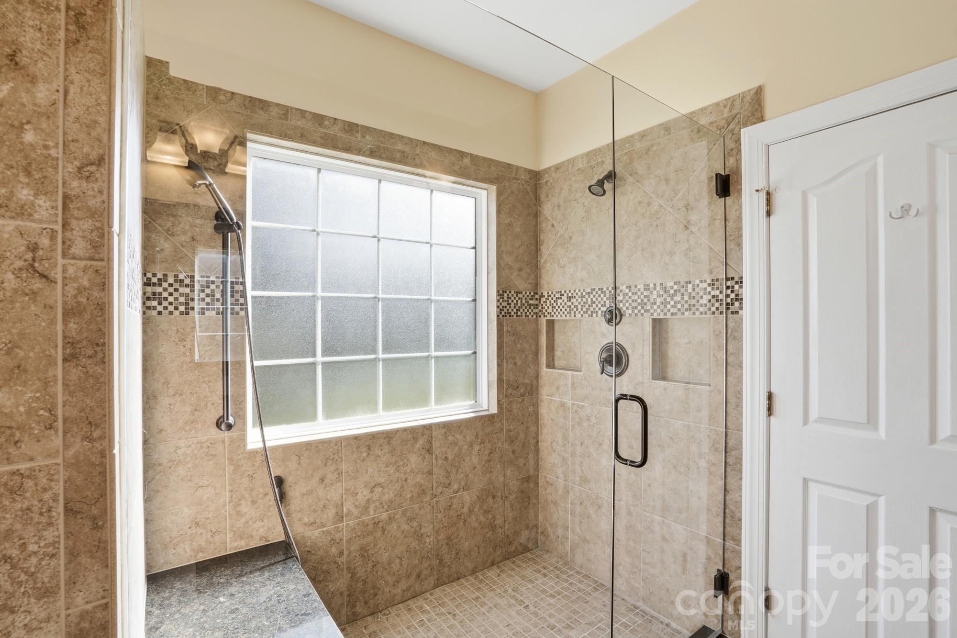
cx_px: 478
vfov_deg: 73.7
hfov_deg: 96.7
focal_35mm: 16
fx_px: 425
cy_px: 319
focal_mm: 16
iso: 200
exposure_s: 1/800
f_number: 10
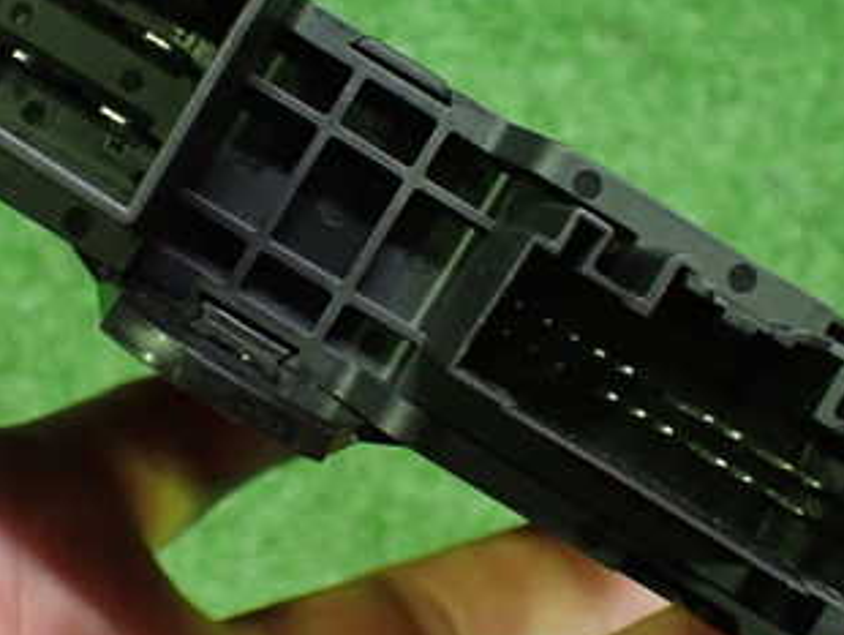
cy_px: 191
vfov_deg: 25.1
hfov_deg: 33.1
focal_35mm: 58
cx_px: 332
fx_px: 1415
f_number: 2.3
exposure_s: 1/50
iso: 800
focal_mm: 5.4
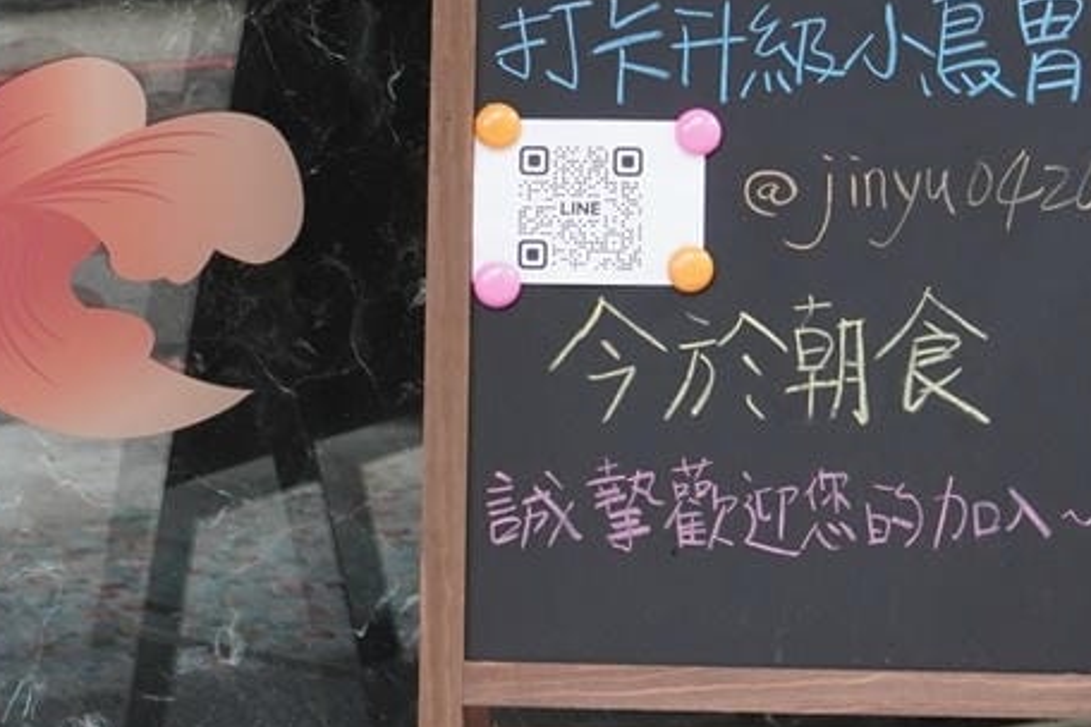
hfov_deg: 15.7
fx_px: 3949
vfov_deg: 10.5
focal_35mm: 130
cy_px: 184
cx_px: 751
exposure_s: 1/160
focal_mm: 33
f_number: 5
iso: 250
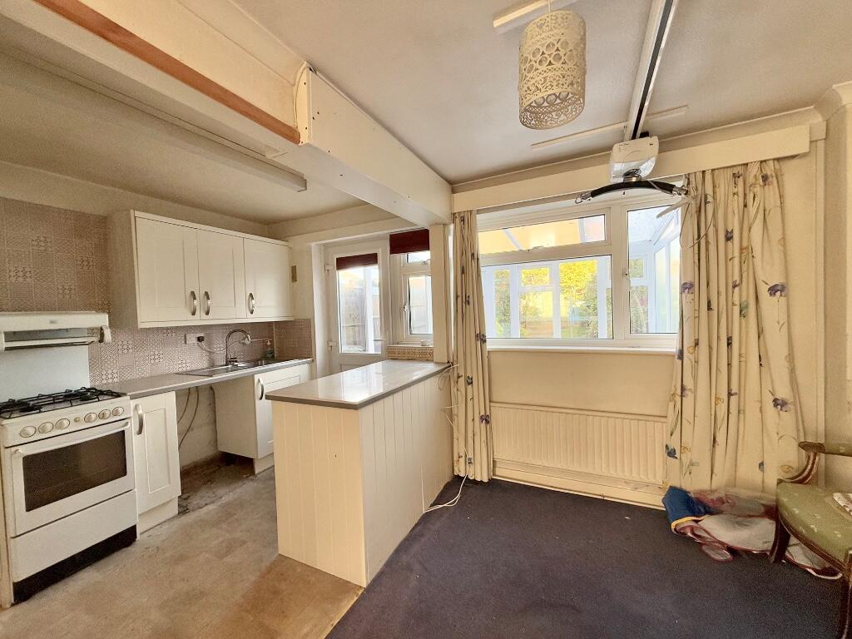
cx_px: 426
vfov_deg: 85.7
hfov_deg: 102.1
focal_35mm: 14
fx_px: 345
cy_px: 320
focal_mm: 2.22
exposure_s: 1/99
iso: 160
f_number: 2.2
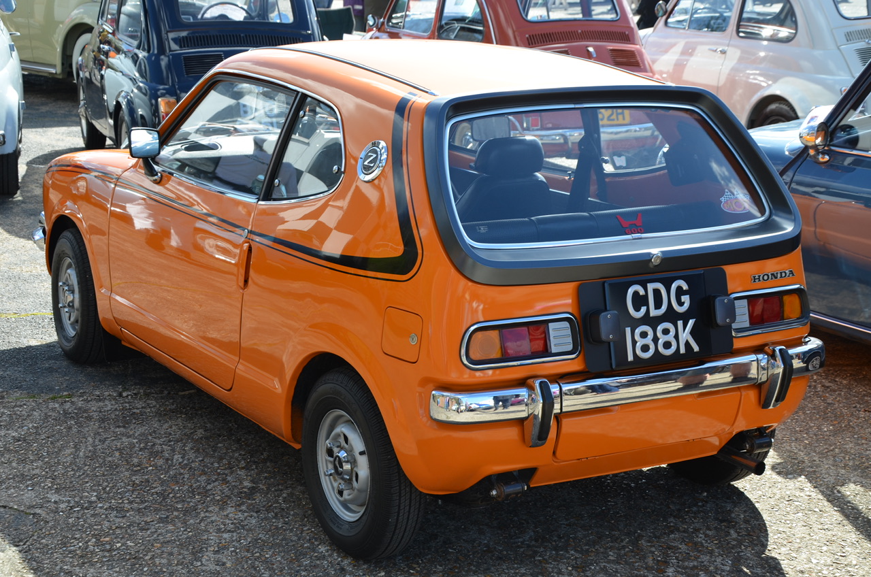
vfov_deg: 21.5
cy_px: 288
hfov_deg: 32.0
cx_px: 436
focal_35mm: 63
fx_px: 1521
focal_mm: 42
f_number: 7.1
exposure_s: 1/200
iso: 200
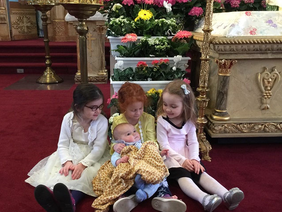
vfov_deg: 38.6
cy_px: 119
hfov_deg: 50.1
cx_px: 131
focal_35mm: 37
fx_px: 301
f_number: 2.2
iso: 125
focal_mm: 4.15
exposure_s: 1/8
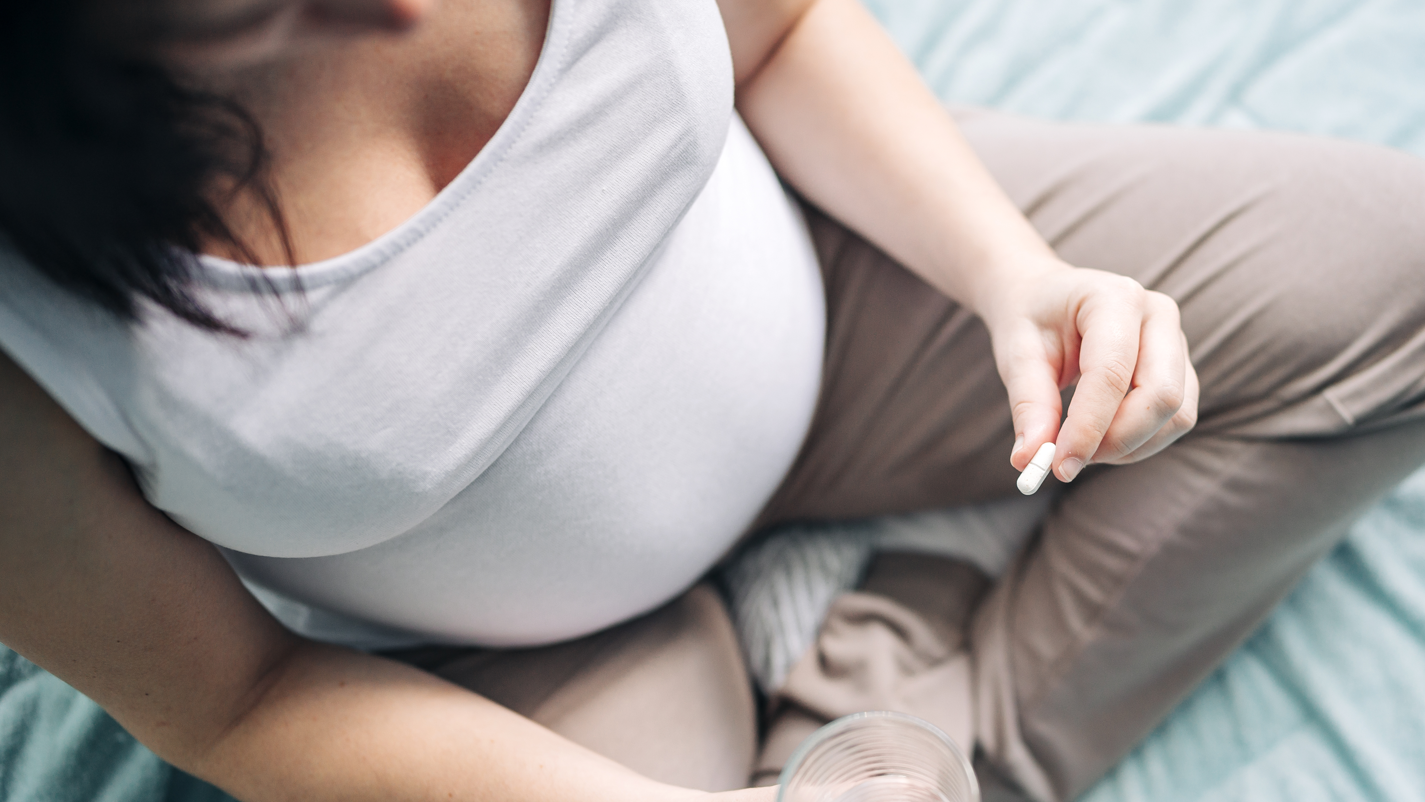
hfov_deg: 45.2
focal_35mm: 45
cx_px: 863
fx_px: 1700
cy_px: 515
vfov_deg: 26.4
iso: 320
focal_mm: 35
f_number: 1.4
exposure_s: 1/100
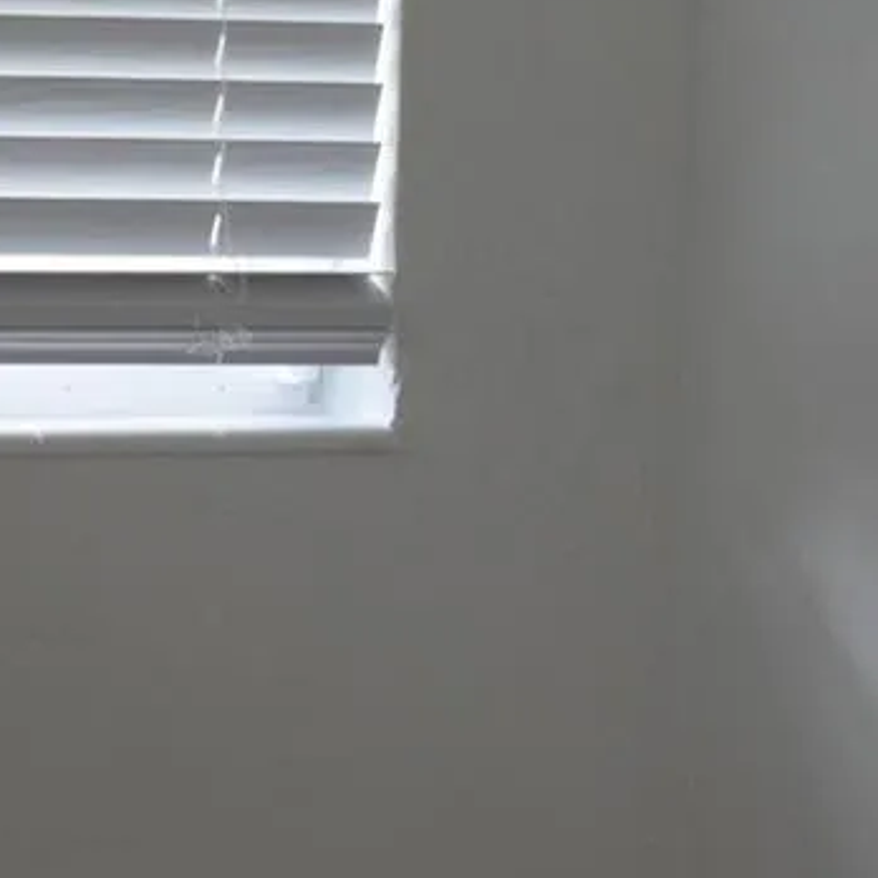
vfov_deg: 5.4
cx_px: 353
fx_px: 9239
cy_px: -28
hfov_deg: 5.4
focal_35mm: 322
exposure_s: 1/60
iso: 800
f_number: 5.6
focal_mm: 55
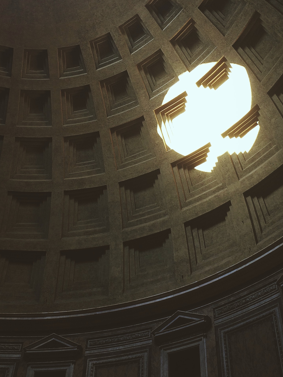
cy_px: 130
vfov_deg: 37.8
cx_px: 122
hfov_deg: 29.1
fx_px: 545
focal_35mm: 50
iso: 40
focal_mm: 4.15
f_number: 2.2
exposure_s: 1/30
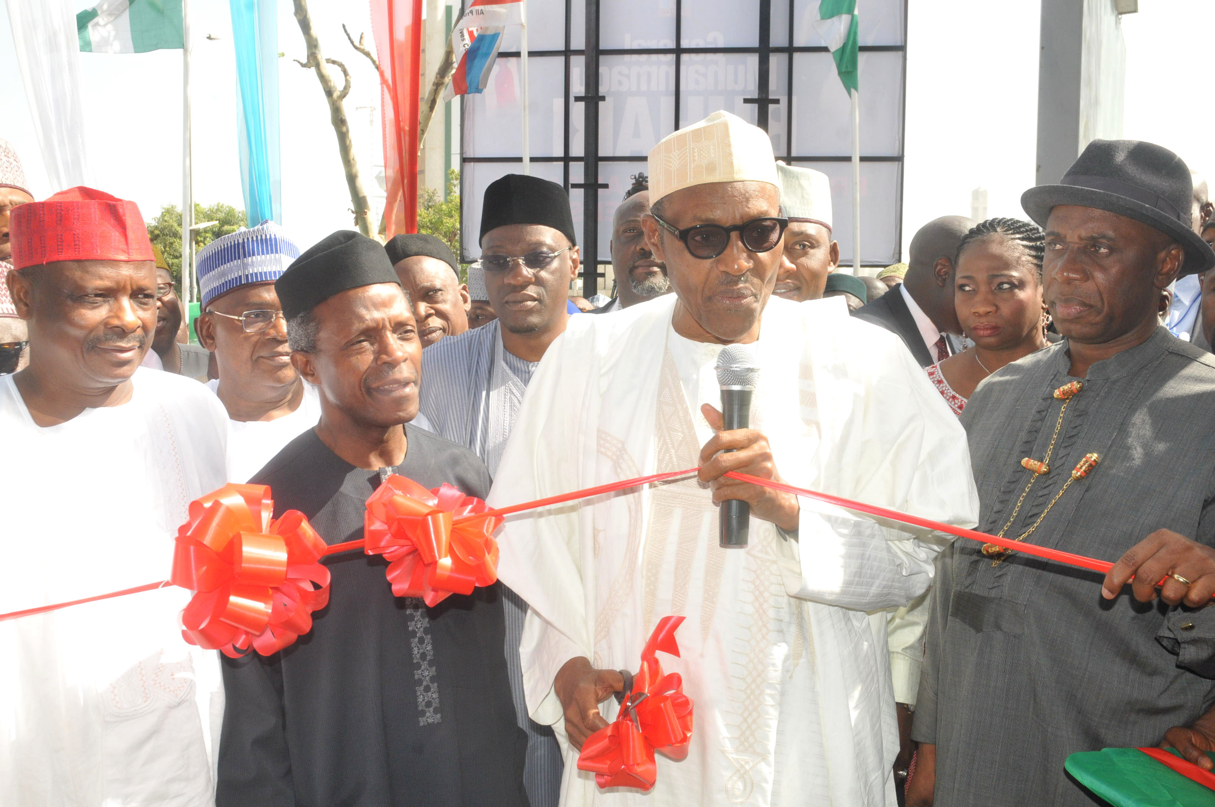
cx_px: 608
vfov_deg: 36.8
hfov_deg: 53.2
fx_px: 1214
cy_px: 404
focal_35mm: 36
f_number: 11
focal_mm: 24
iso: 640
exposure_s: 1/250
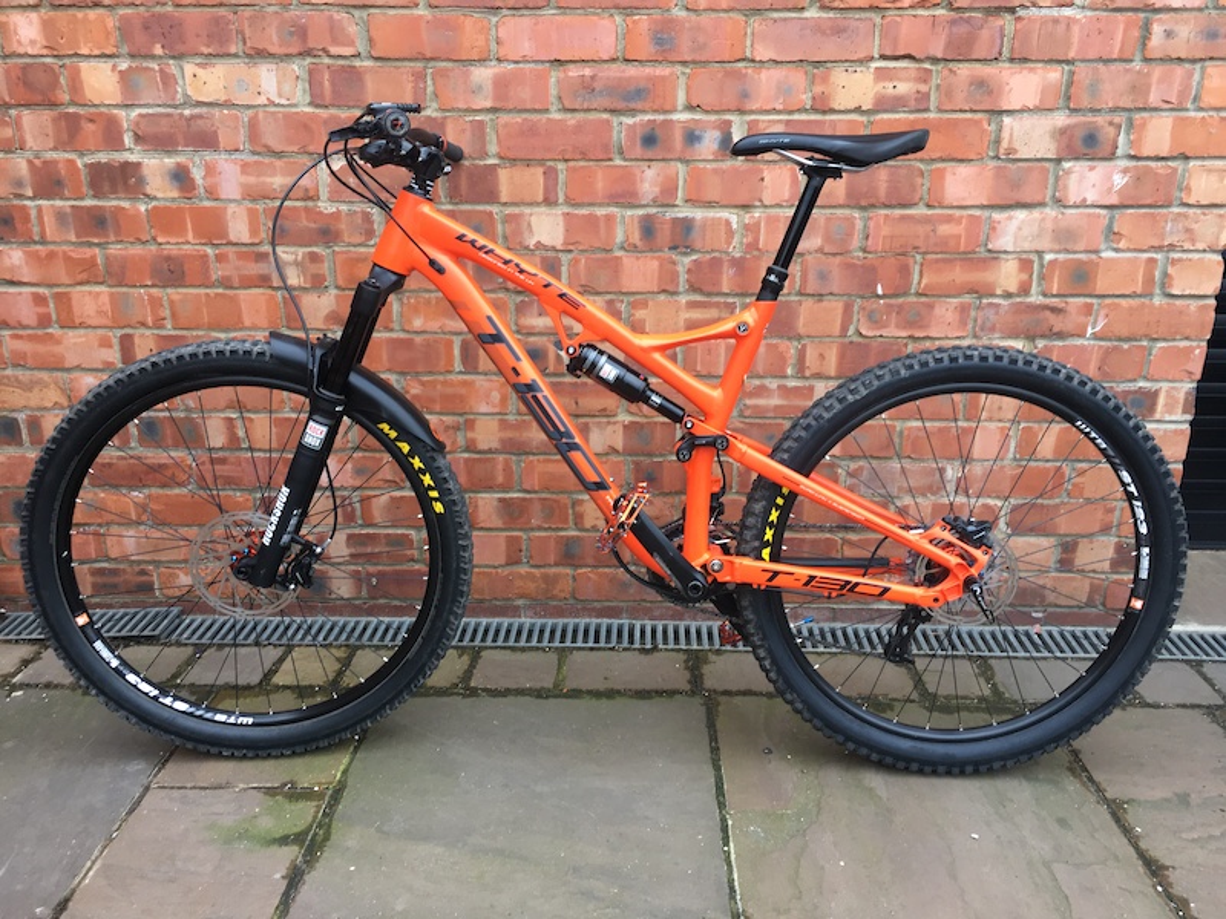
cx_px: 613
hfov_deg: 61.7
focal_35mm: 29
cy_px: 460
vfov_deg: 48.2
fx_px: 1027
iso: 40
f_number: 2.2
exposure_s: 1/100
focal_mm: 4.15
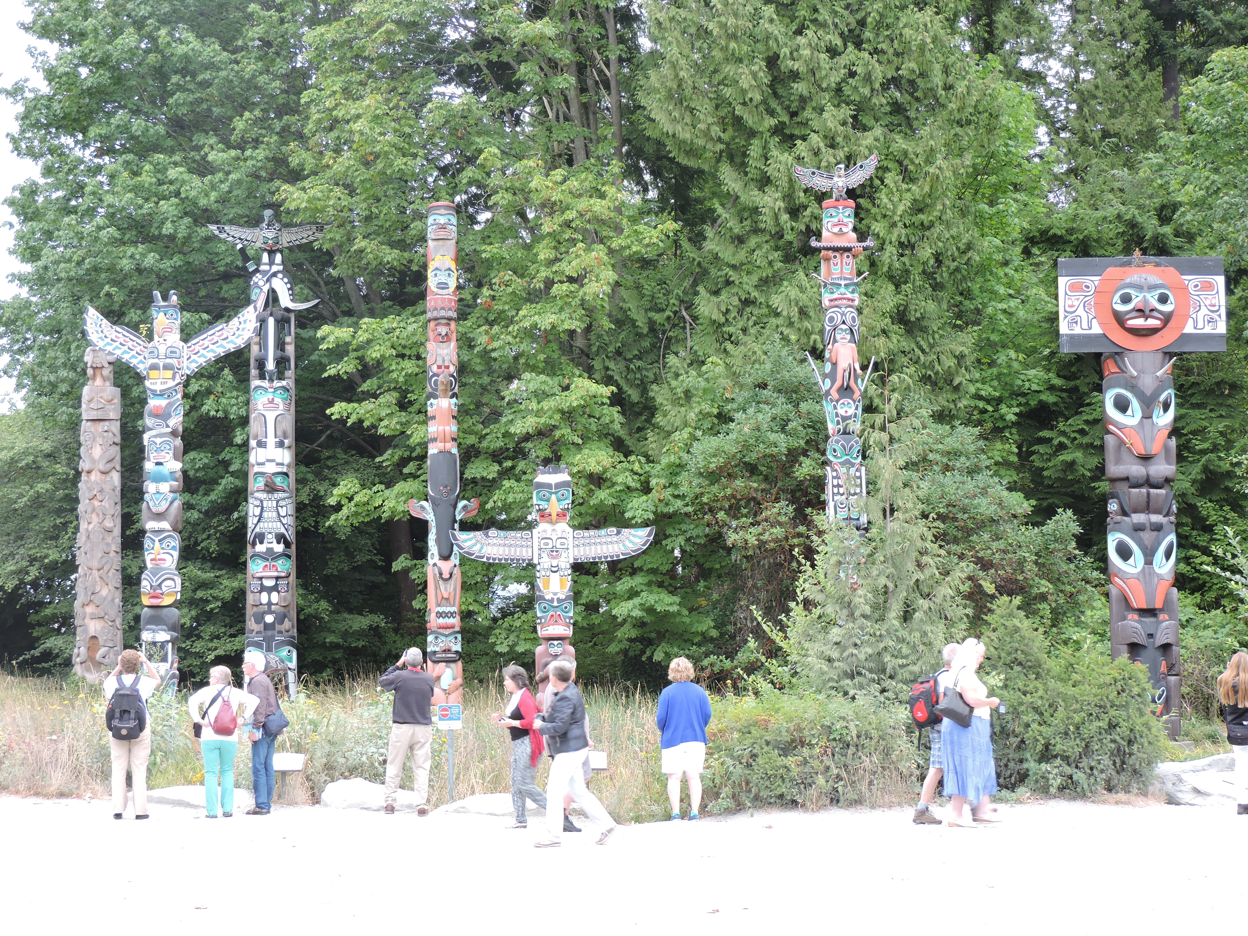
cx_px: 624
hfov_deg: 38.2
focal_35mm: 50
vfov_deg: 29.1
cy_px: 468
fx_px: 1803
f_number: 3.6
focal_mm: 8.9
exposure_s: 1/50
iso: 160
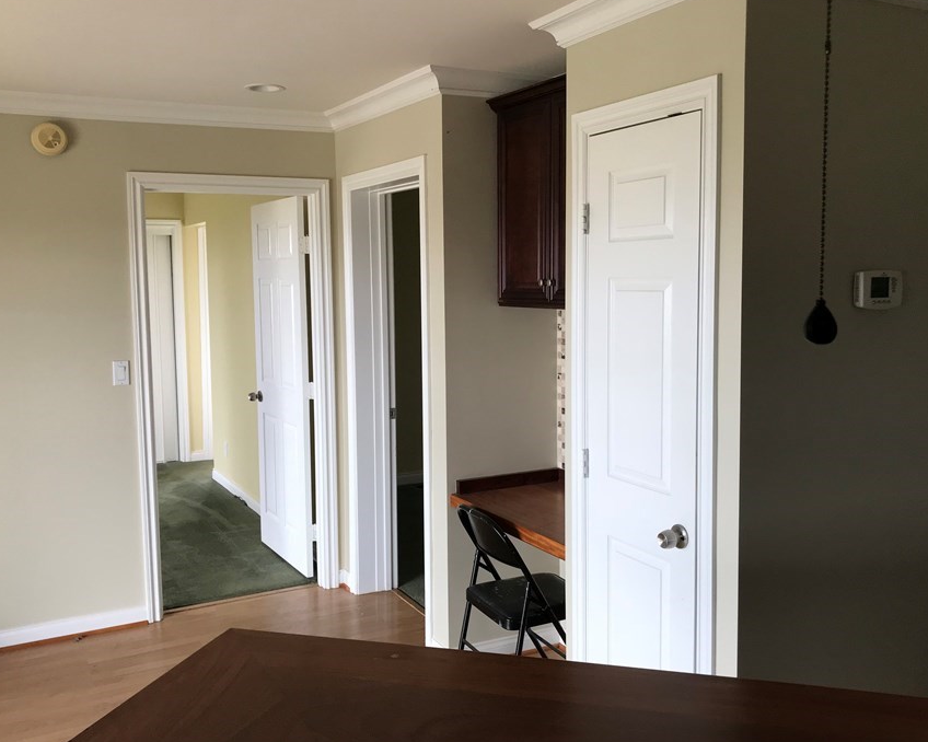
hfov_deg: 54.2
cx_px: 480
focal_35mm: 33
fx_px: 906
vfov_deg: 44.5
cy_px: 369
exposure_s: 1/45
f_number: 1.8
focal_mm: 3.99
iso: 40
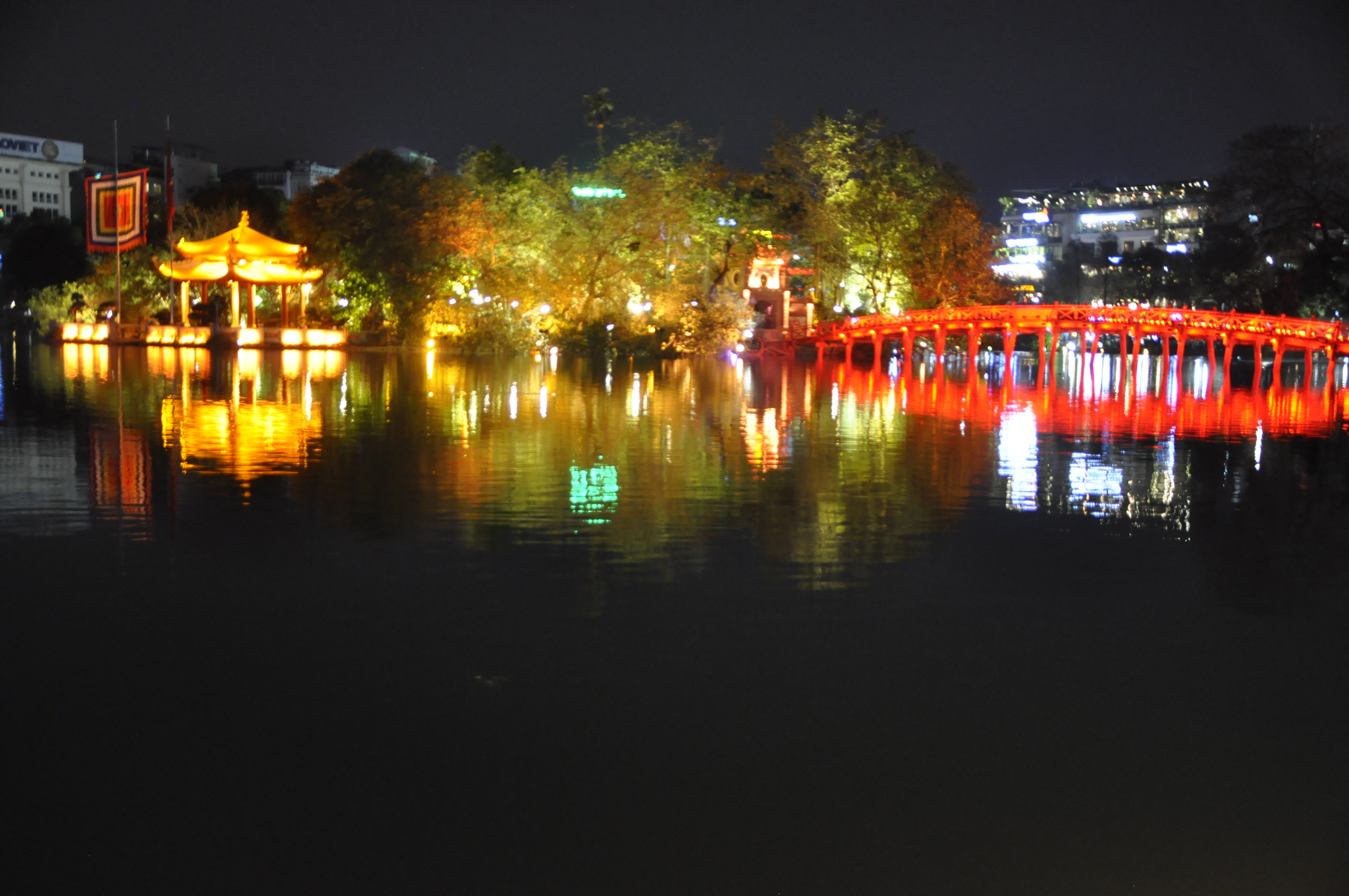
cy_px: 448
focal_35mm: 42
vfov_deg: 31.8
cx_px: 674
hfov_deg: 46.4
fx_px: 1572
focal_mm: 28
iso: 1400
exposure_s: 1/8
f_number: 3.2
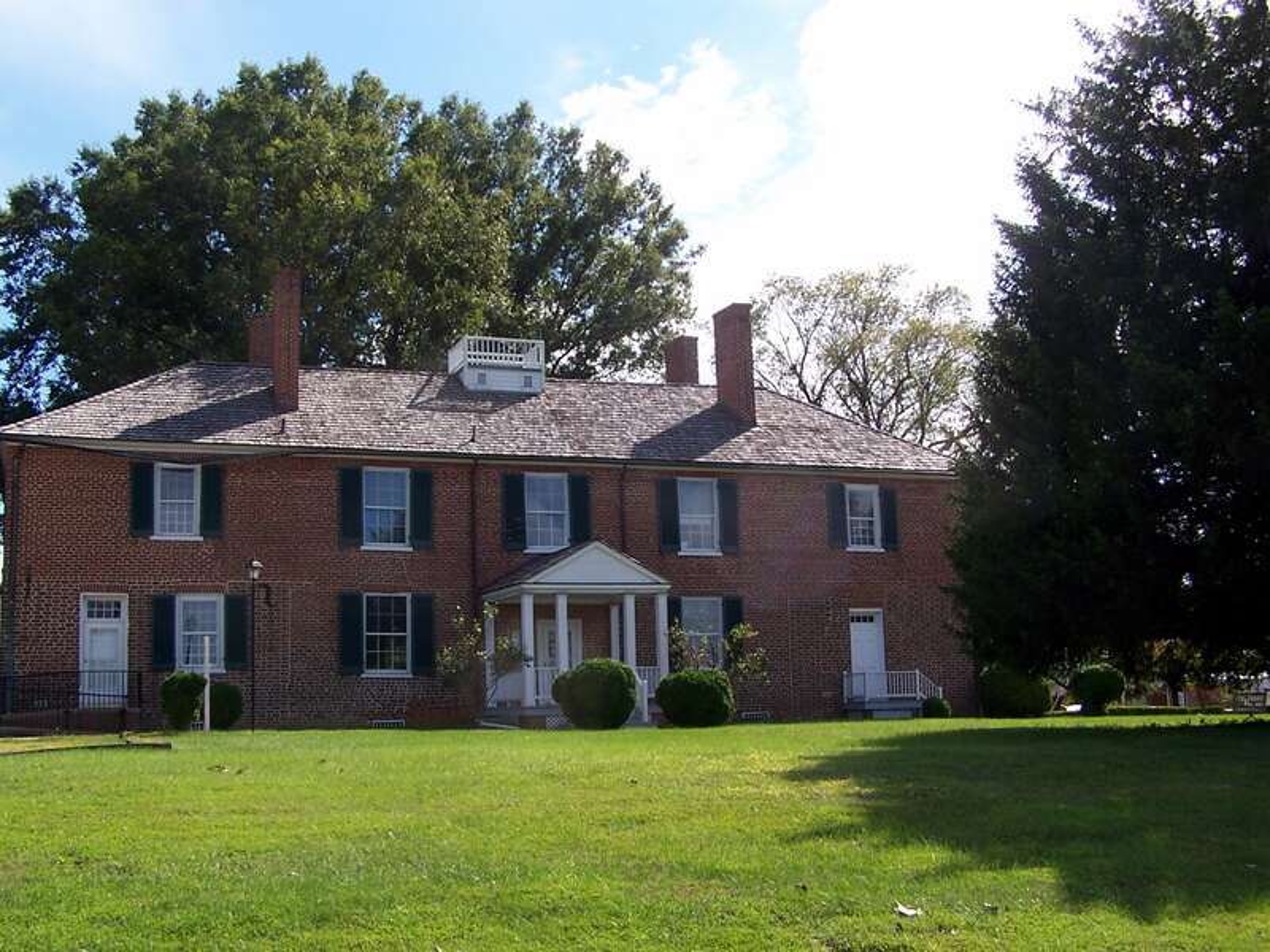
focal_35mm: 38
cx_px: 635
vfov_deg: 37.7
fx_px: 1394
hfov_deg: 49.0
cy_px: 476
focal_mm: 6.3
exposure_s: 1/500
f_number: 4
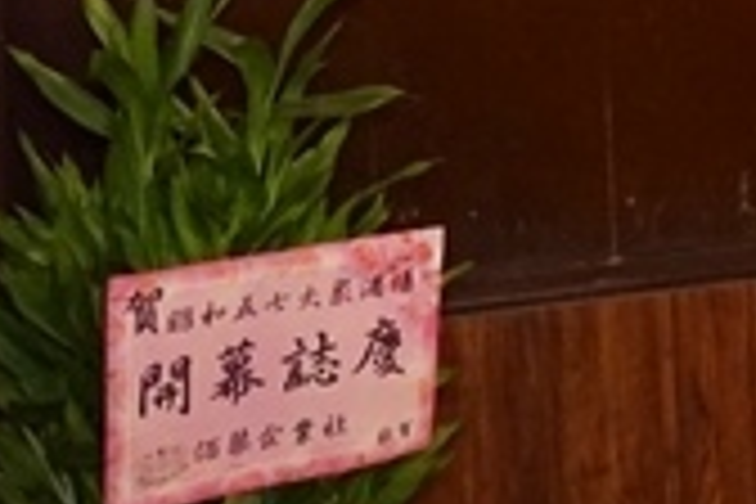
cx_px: 1138
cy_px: -511
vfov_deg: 9.6
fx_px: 2793
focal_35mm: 133
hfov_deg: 14.4
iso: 6400
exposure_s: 1/50
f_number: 3.5
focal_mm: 28
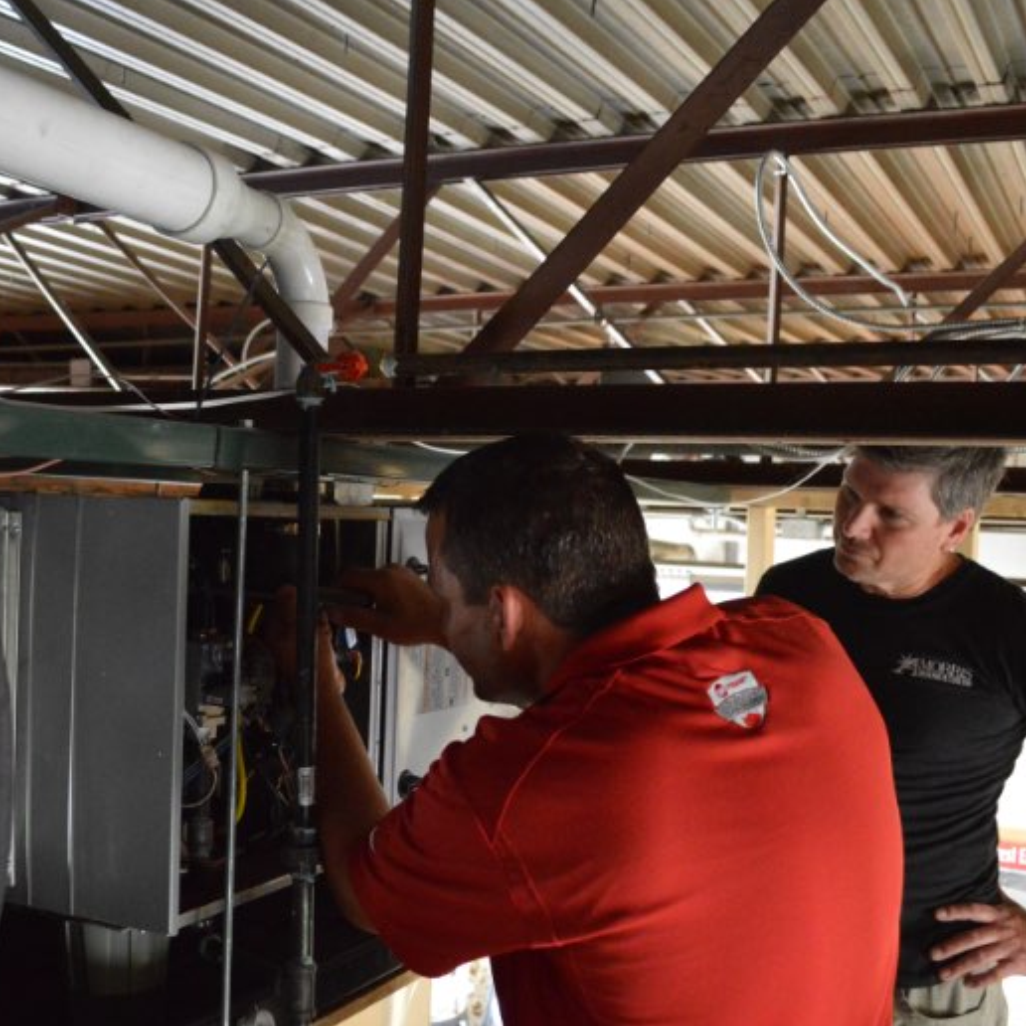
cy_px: 579
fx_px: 1341
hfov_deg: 41.7
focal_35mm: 40
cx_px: 428
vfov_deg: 41.8
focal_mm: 18
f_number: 3.5
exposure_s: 1/125
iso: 3200
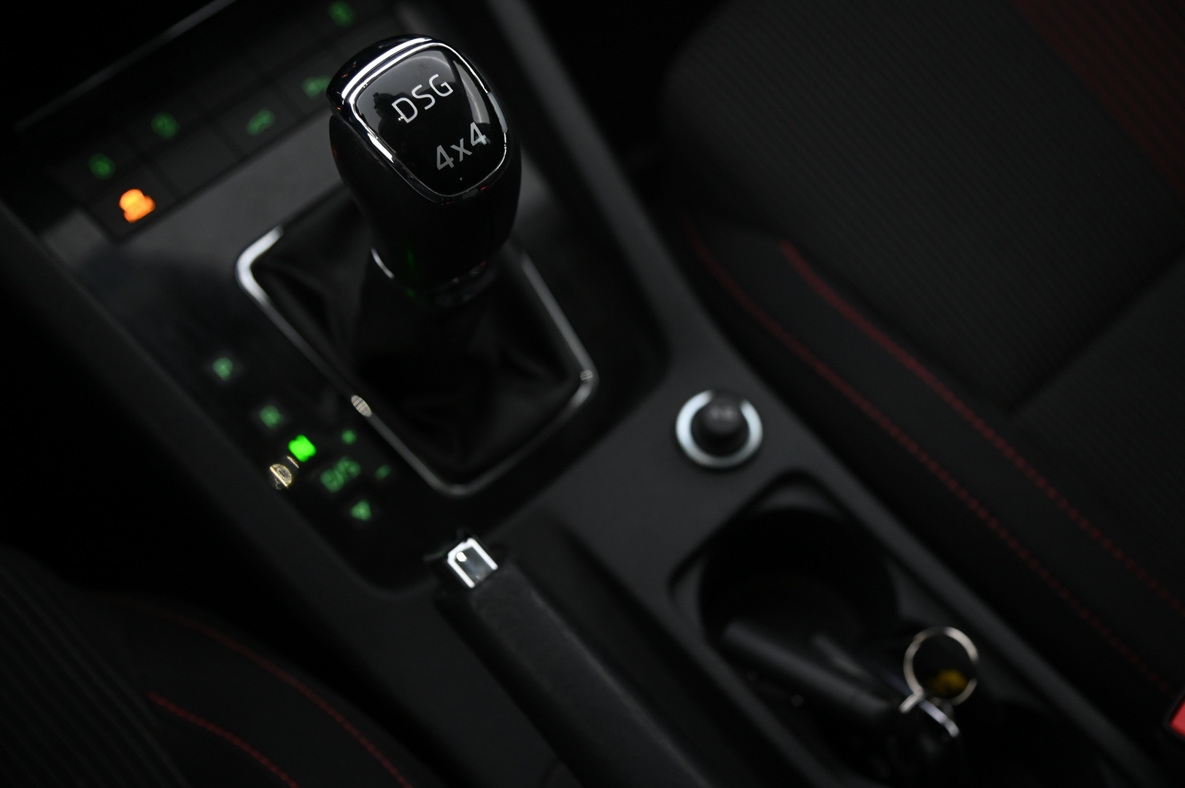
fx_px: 1447
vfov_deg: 30.5
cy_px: 394
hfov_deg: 44.5
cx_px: 592
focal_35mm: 44
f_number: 4
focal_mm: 44
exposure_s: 1/20
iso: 2000
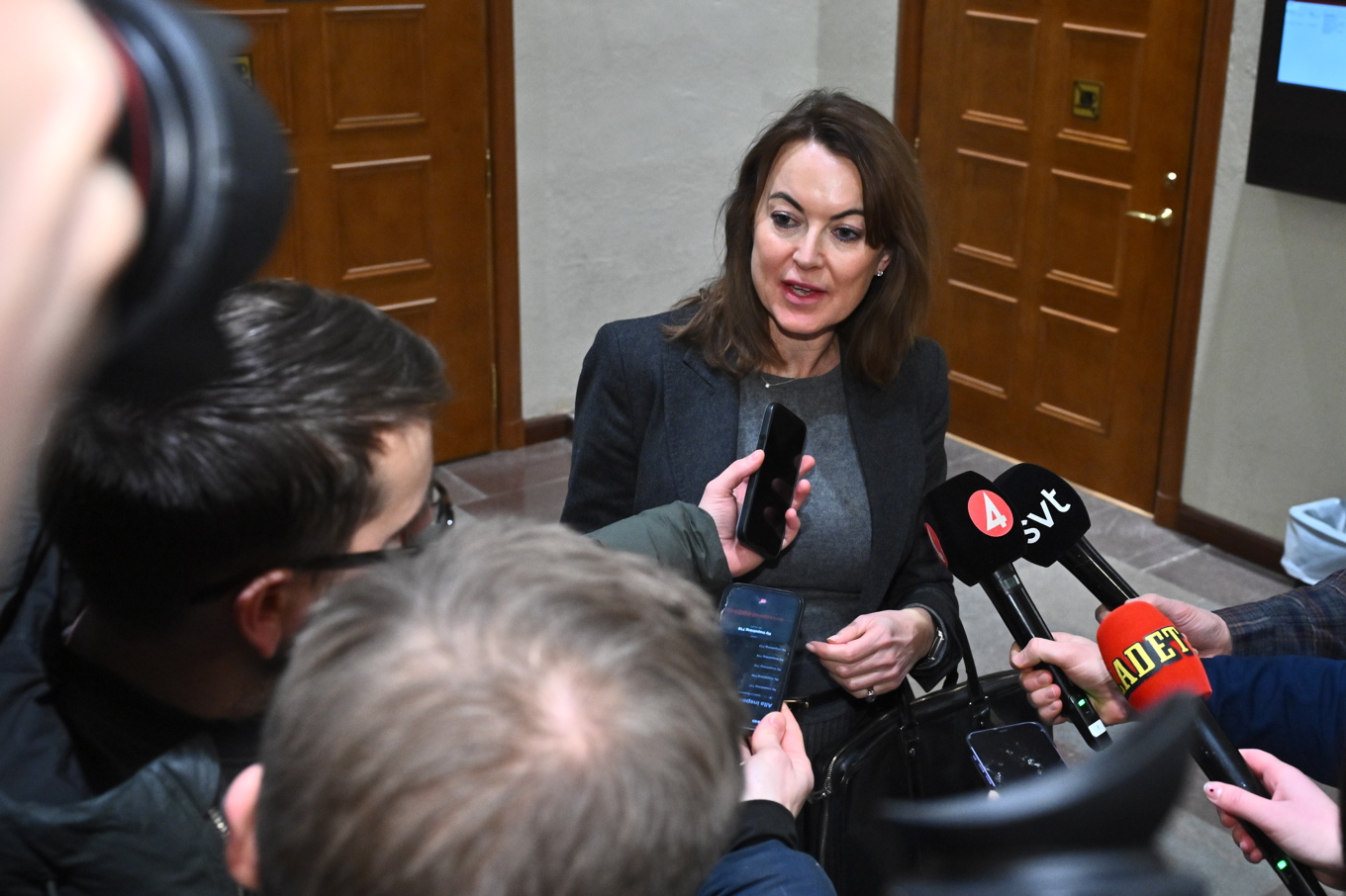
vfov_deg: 39.4
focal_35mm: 34
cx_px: 673
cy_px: 448
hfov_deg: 56.5
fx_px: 1252
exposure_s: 1/200
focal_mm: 33.5
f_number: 5
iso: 4000
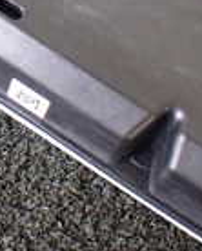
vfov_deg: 14.6
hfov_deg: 12.0
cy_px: -51
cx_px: -16
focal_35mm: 127
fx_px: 946
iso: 800
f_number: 2.3
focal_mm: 5.4
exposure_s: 1/80
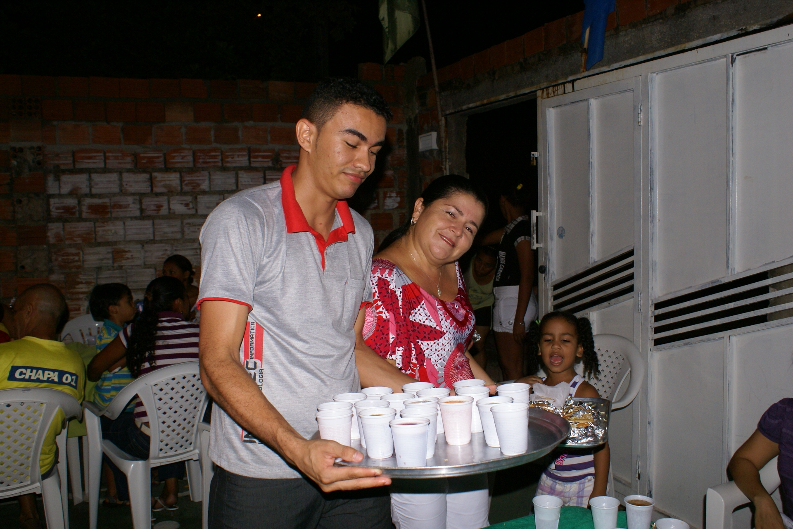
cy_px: 264
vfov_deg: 43.6
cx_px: 396
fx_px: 661
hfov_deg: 61.9
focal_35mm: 30
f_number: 5.6
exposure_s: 1/60
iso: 400
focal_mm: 20
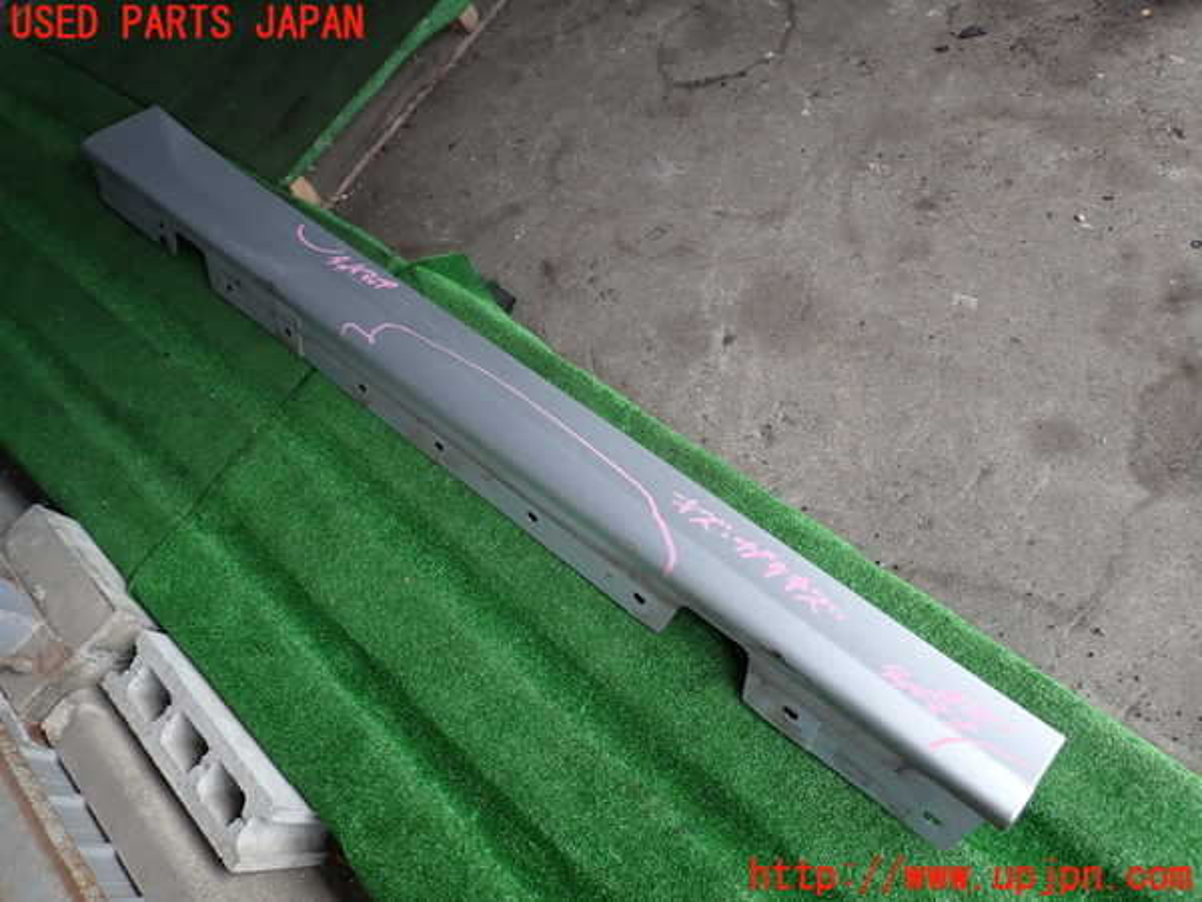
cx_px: 601
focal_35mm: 25
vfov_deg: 54.9
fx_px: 868
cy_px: 451
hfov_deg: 69.4
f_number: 2.8
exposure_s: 1/250
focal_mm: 4.5
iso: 100
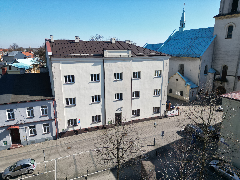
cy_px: 90
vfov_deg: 56.8
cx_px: 120
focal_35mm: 24
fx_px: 166
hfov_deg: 71.6
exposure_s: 1/2500
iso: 120
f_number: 1.7
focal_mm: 6.72
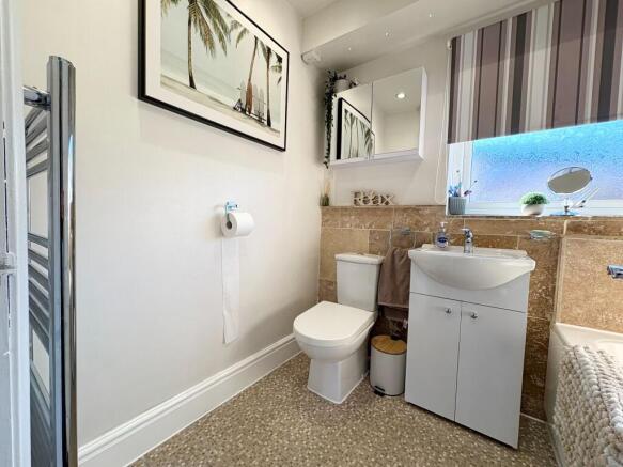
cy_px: 234
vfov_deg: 85.7
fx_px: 252
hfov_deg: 102.1
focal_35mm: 14
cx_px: 312
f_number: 2.2
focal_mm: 2.22
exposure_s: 1/100
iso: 40
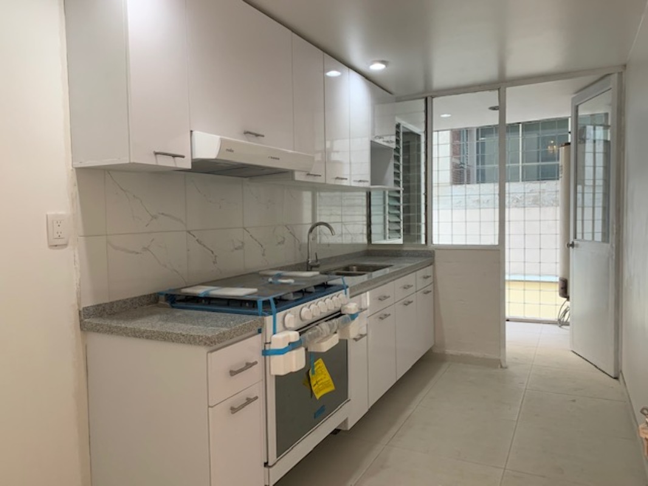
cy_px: 243
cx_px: 324
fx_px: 487
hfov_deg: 67.3
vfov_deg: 53.1
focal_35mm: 26
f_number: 1.8
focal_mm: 4.25
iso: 100
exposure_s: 1/60
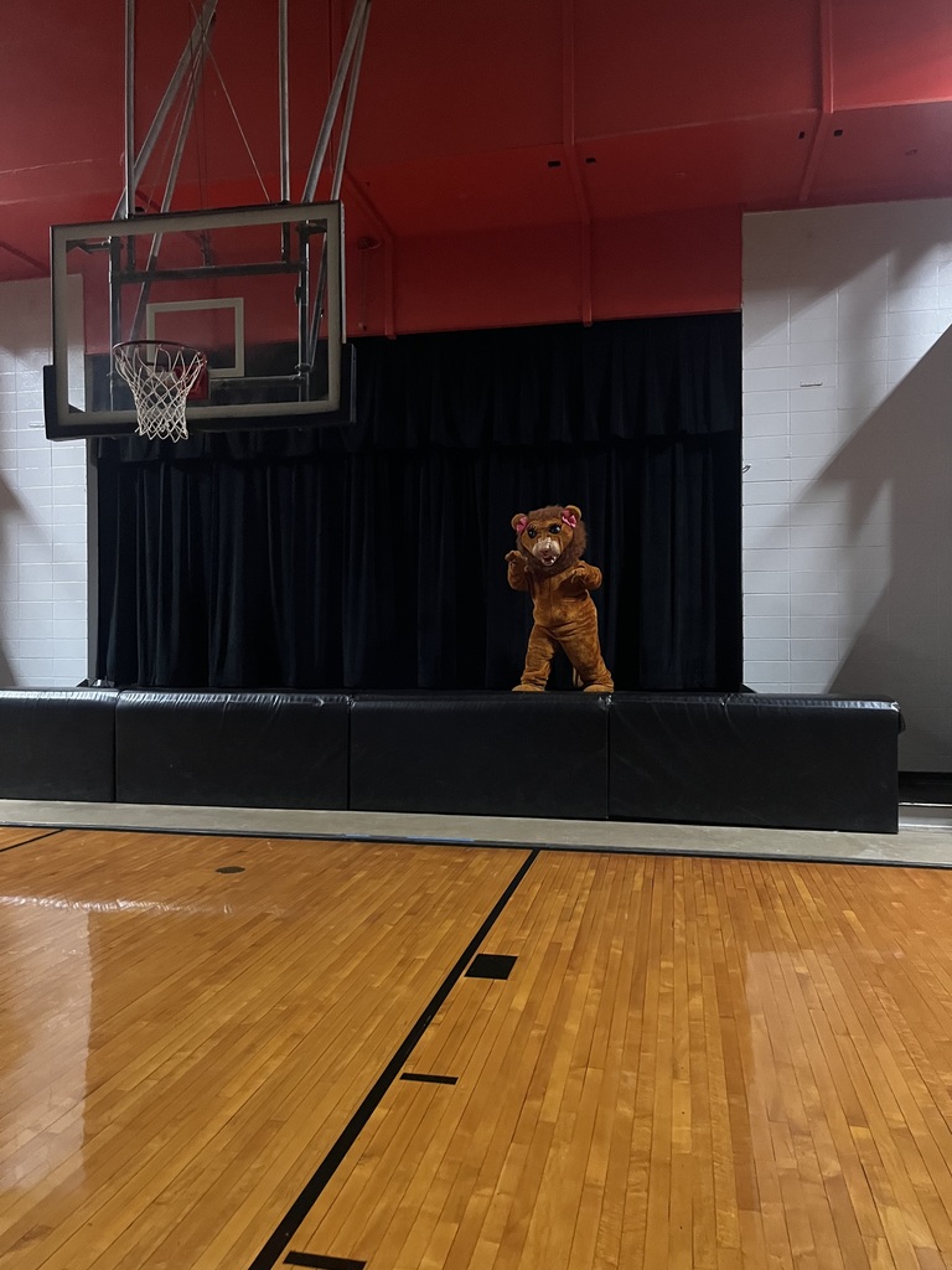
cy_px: 635
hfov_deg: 53.1
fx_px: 953
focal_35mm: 26
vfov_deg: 67.3
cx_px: 476
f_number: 1.6
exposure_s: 1/30
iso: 800
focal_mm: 5.1
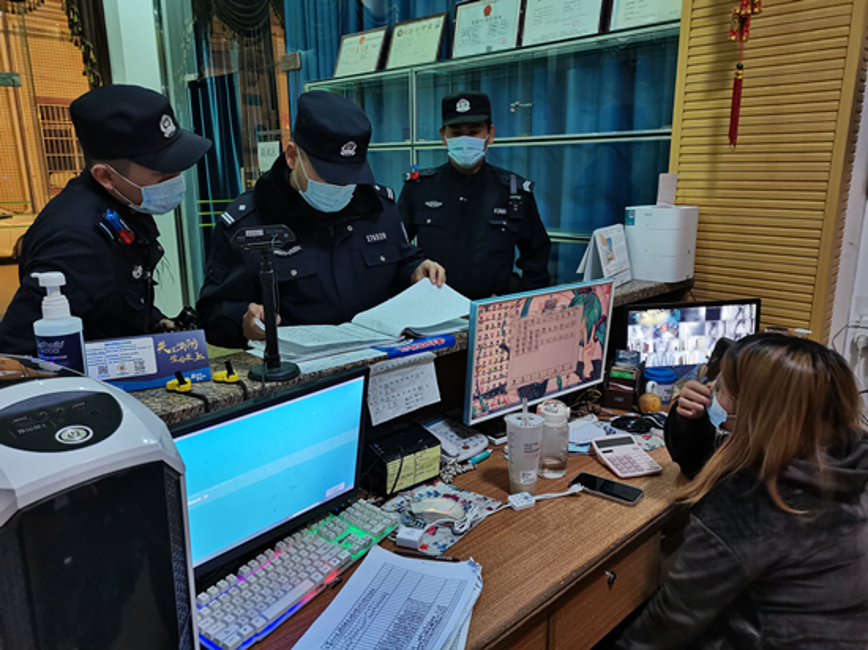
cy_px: 325
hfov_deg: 67.3
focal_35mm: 26
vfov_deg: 53.0
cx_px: 434
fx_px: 652
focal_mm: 5.58
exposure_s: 1/50
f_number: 1.8
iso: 500
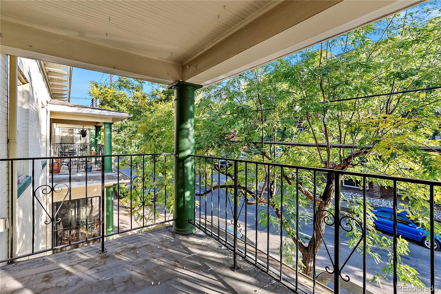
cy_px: 147
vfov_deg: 73.8
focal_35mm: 16
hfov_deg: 96.7
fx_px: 196
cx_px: 220
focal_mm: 16
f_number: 7.1
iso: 640
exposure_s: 1/200
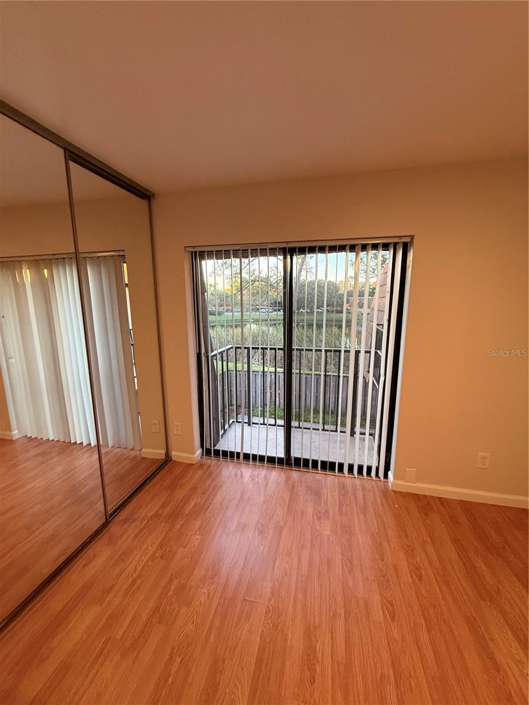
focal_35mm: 14
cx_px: 264
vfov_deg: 102.1
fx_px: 285
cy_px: 352
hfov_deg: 85.7
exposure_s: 1/120
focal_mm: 2.22
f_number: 2.2
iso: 400
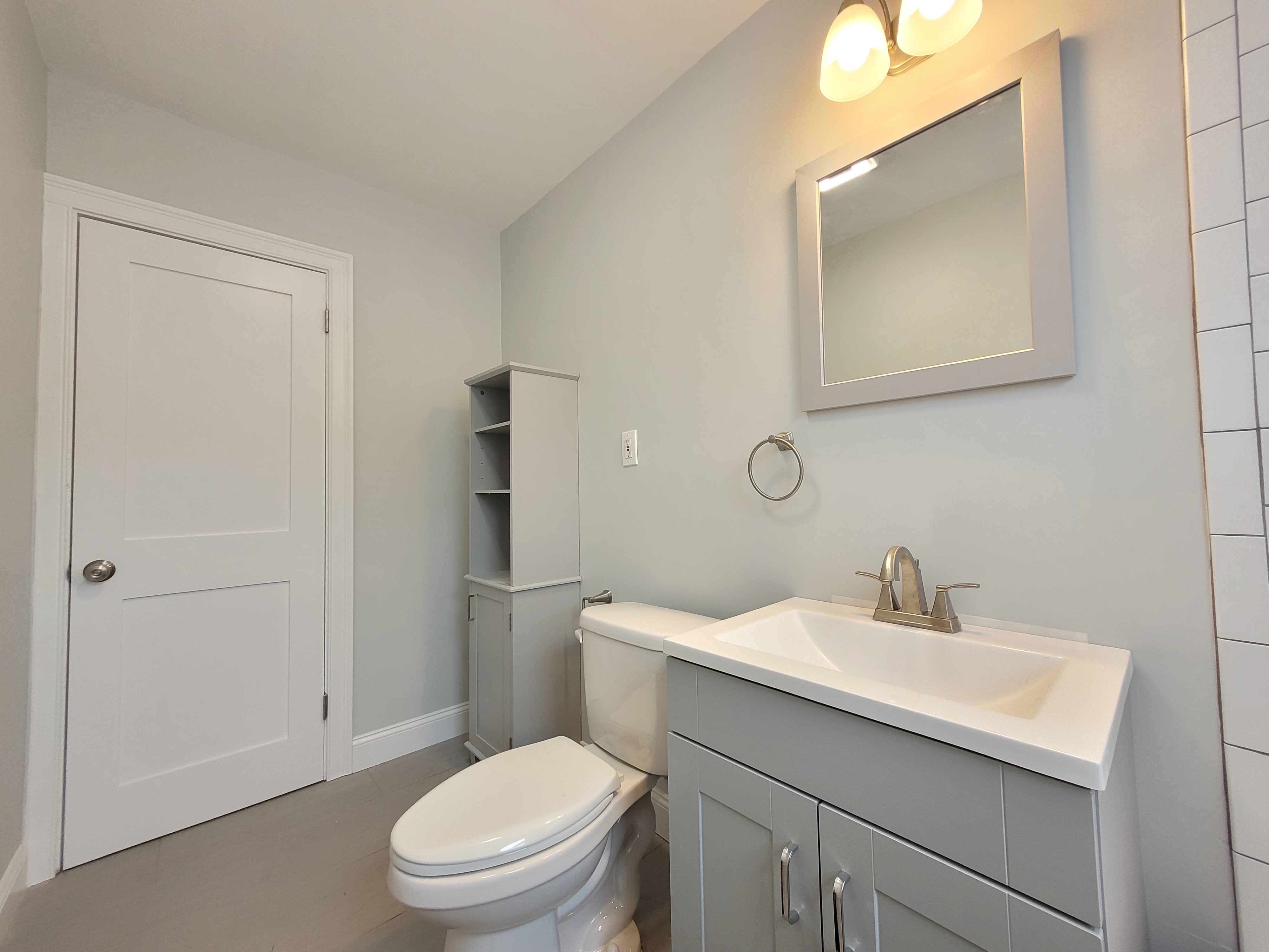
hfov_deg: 106.2
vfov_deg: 89.9
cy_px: 476
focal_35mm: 13
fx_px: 477
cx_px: 634
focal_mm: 1.74
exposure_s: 1/60
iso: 100
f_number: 2.2
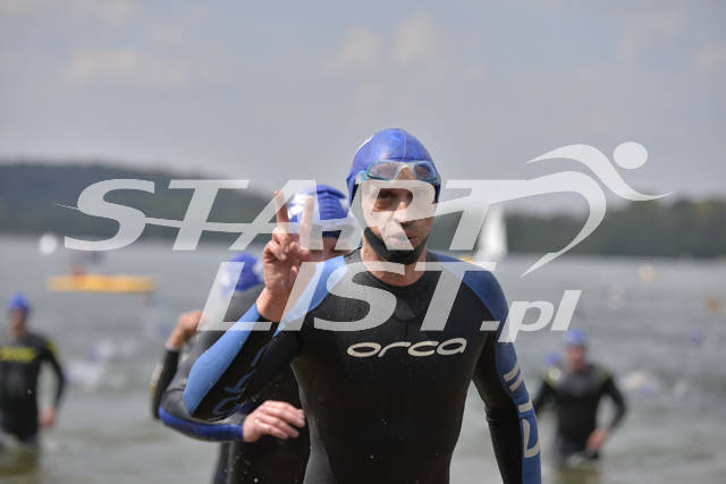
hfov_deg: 15.2
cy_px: 242
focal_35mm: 135
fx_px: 2723
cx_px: 363
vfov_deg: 10.2
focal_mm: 135
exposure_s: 1/4000
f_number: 4
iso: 200
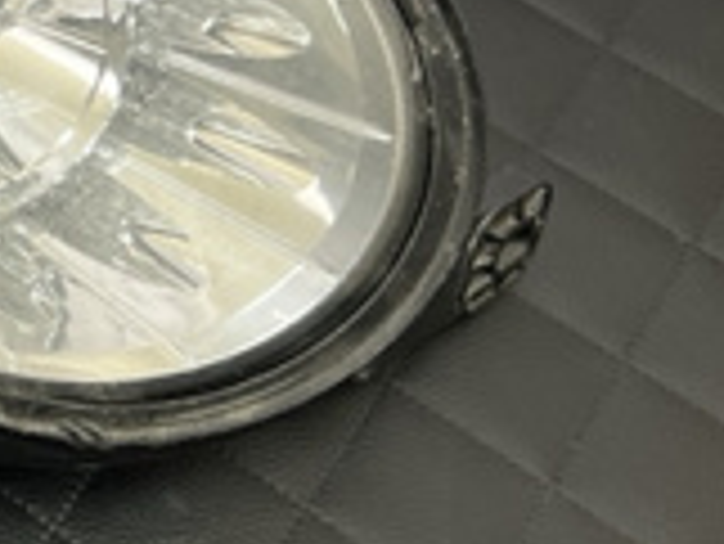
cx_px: -468
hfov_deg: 17.4
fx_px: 2030
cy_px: 85
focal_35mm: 97
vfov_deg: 15.1
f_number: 1.5
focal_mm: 5.7
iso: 100
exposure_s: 1/100
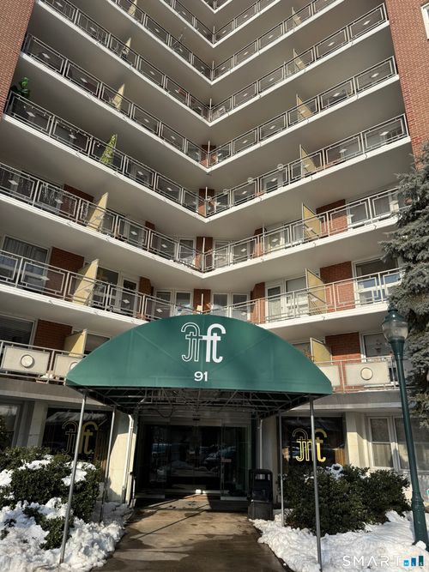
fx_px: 397
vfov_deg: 71.6
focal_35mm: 24
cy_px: 286
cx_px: 214
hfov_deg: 56.8
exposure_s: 1/3425
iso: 80
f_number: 1.78
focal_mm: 6.76
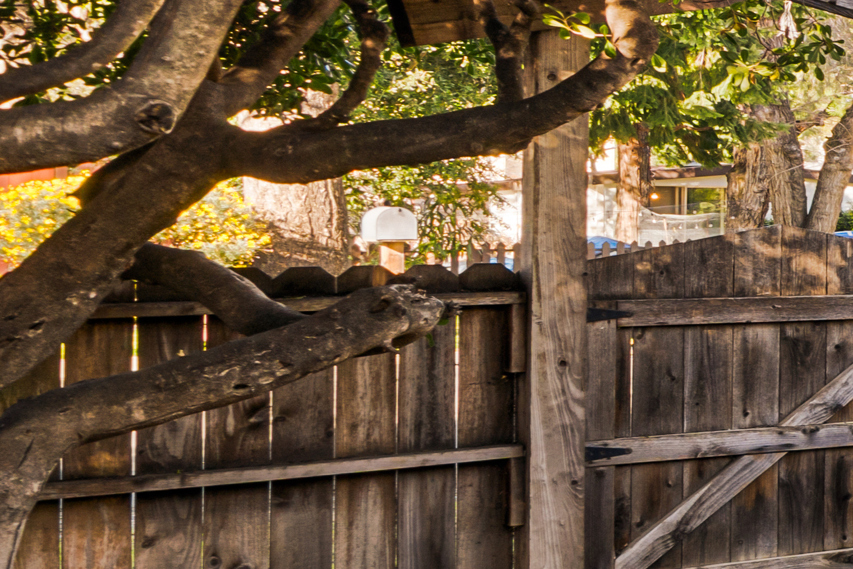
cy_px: 185
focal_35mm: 75
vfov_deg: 18.1
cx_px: 2134
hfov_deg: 14.4
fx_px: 1777
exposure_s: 1/10
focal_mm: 12
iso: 100
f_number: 8
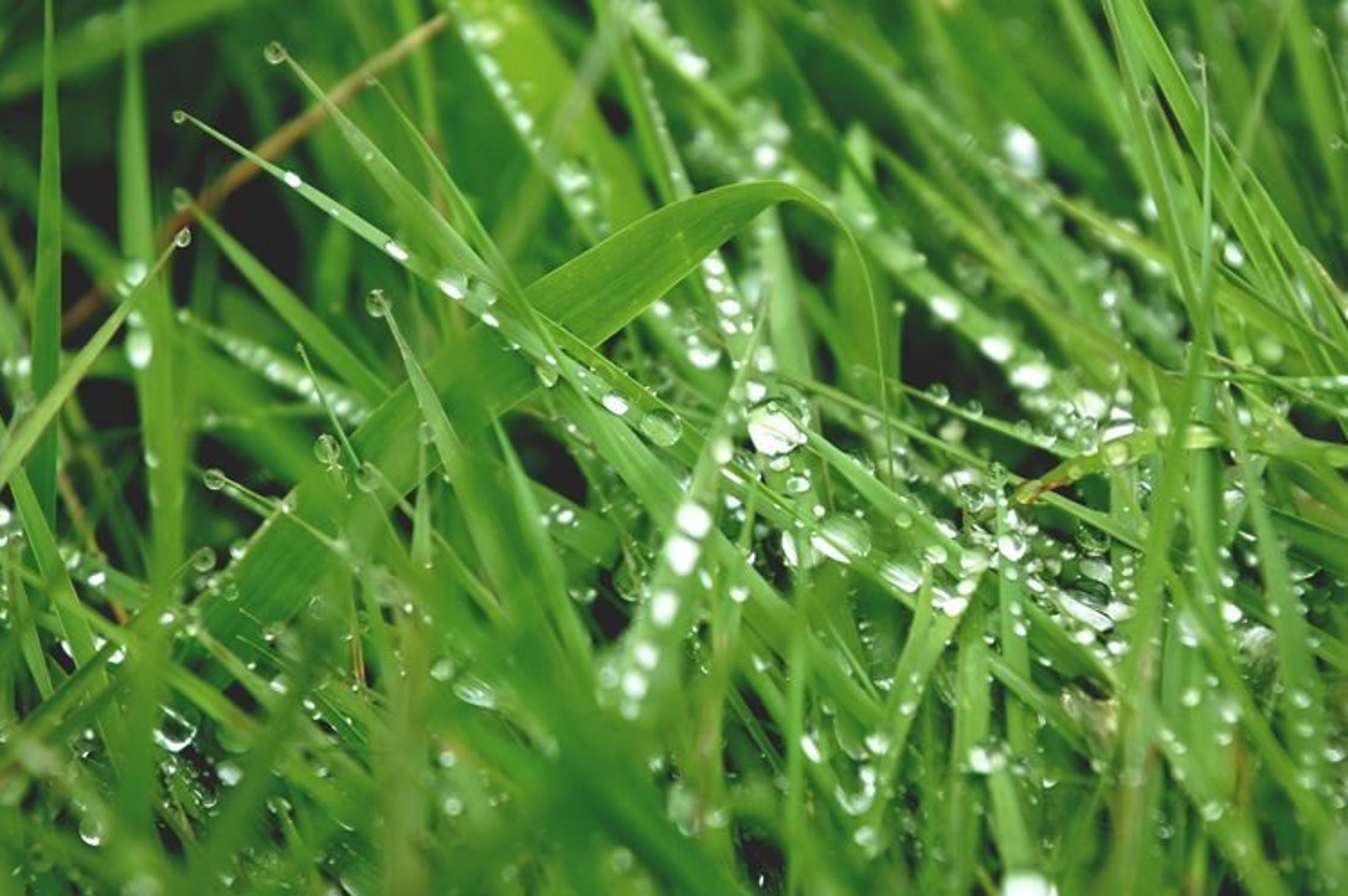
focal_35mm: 205
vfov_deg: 6.7
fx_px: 7669
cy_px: 425
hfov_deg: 10.0
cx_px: 714
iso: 200
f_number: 6.3
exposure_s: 1/640
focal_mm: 100
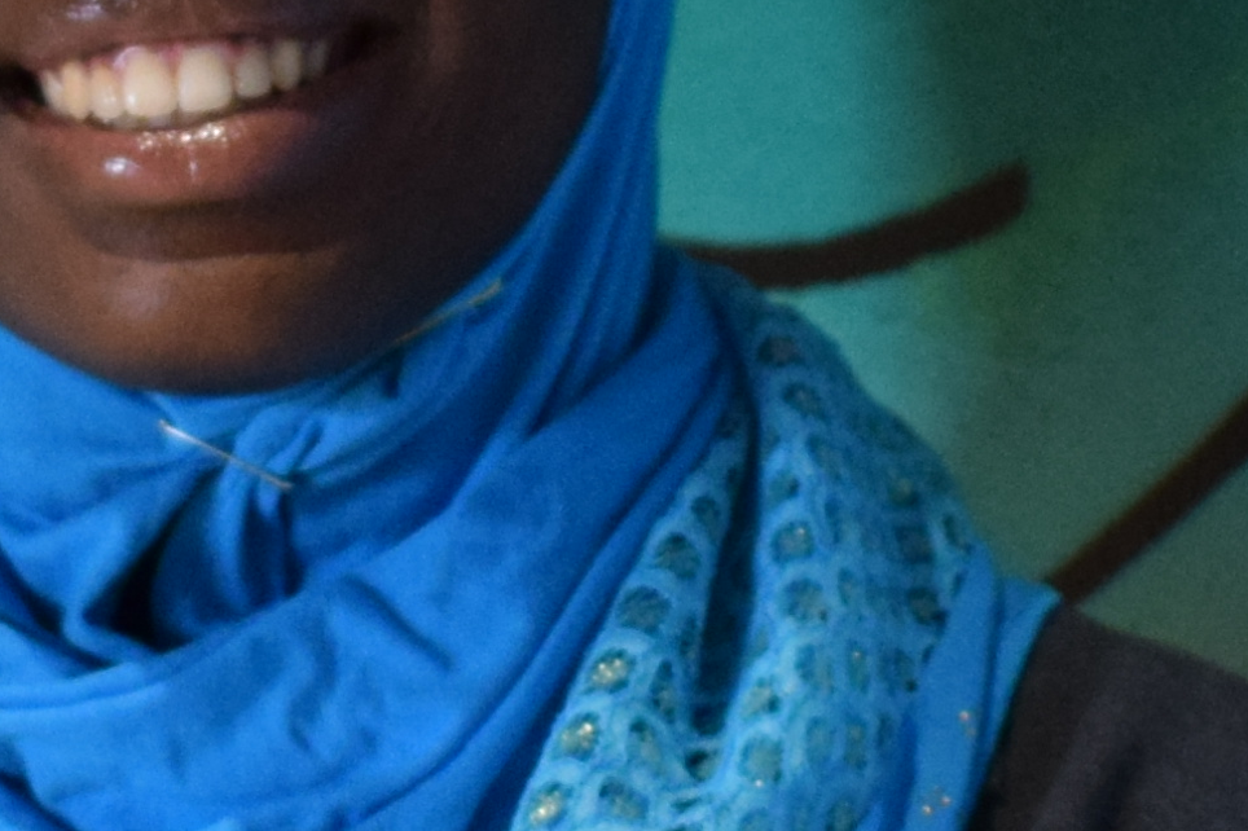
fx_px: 6796
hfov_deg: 10.5
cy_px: 458
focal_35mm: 196
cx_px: 344
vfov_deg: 7.0
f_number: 3.8
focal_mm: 21
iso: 1250
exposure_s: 1/60
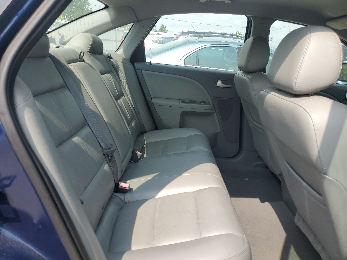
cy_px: 130
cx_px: 174
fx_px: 261
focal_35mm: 26
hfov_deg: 67.3
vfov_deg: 53.1
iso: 50
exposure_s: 1/1111
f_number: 1.5
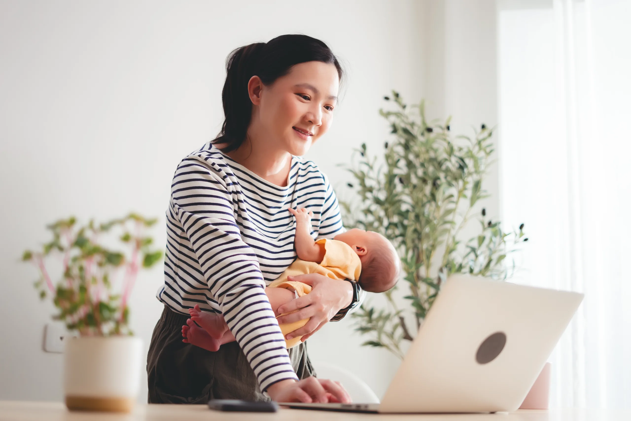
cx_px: 316
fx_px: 877
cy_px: 210
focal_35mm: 50
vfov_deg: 27.0
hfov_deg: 39.6
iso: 320
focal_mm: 50
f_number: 1.8
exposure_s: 1/160
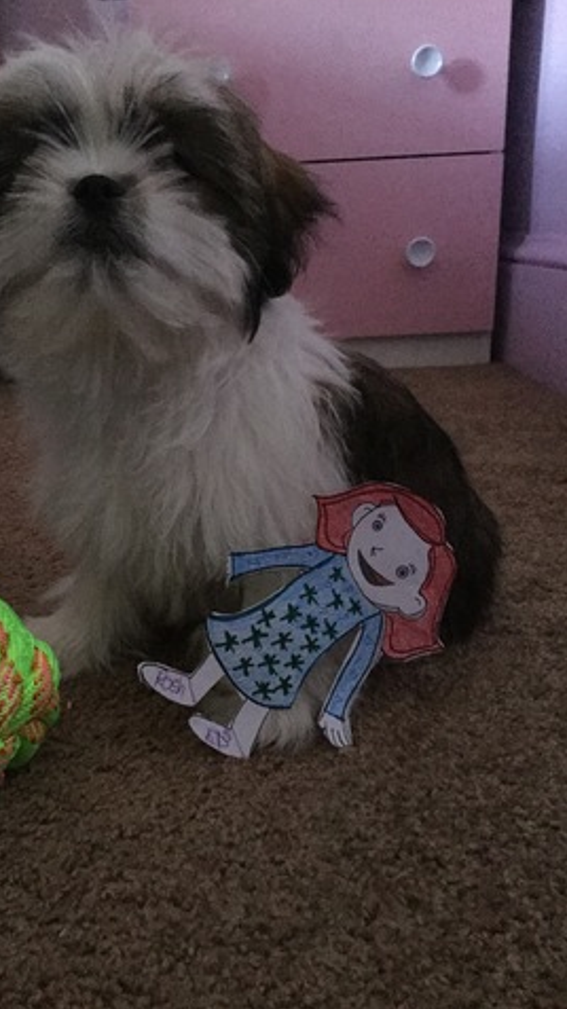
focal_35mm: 34
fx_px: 910
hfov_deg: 34.3
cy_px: 506
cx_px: 190
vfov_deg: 58.0
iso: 800
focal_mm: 3.3
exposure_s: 1/15
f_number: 2.4
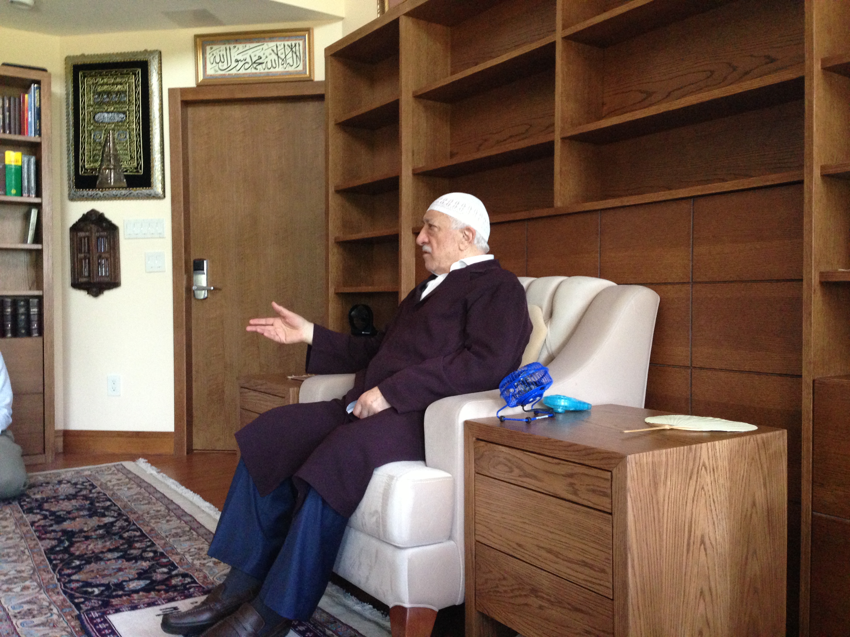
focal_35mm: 33
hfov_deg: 55.4
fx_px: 810
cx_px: 425
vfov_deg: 42.9
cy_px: 318
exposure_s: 1/20
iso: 320
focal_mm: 4.13
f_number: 2.4
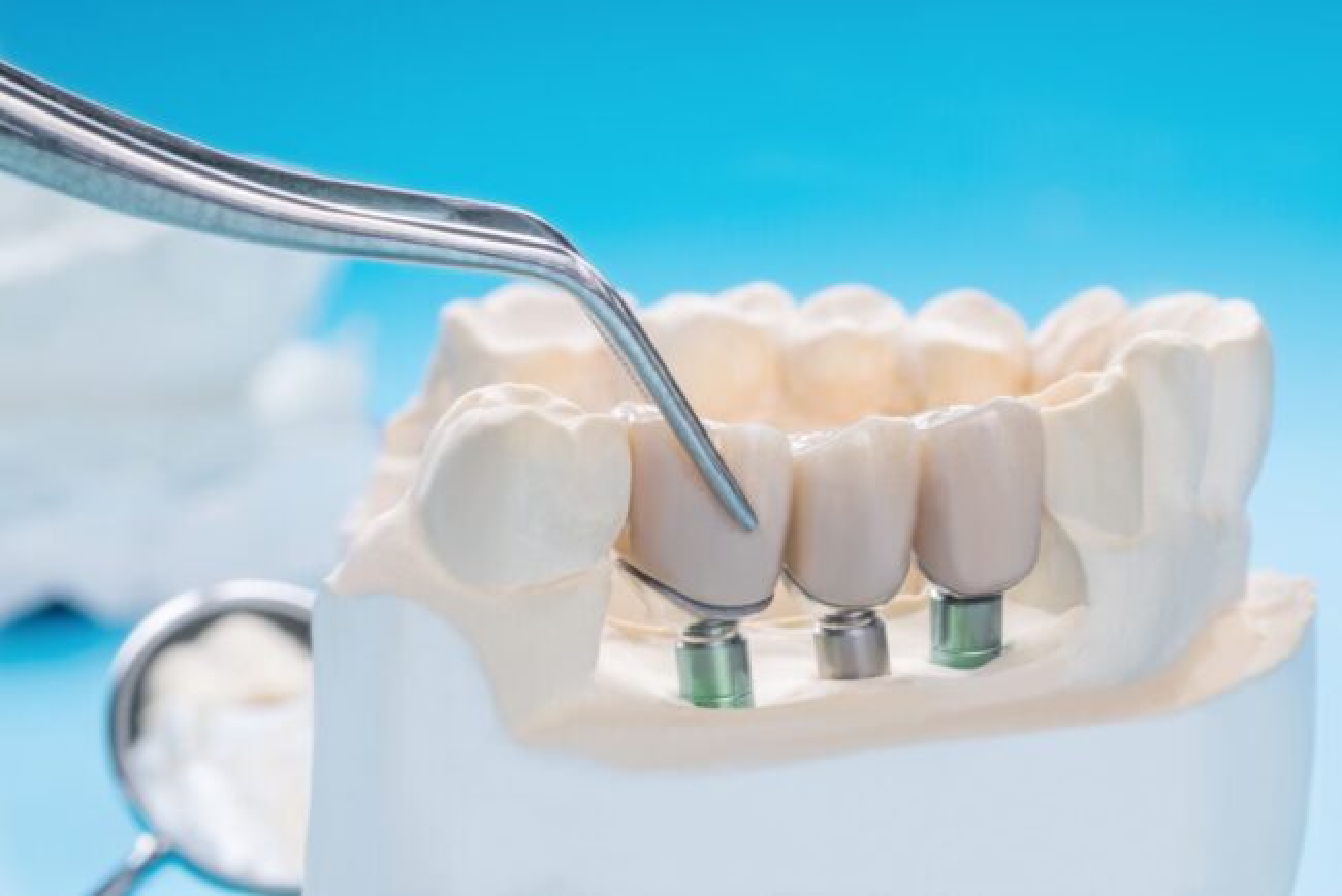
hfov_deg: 22.6
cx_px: 671
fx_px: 3356
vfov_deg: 15.2
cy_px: 448
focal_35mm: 90
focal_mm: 60
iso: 200
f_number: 13
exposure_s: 1/1.43
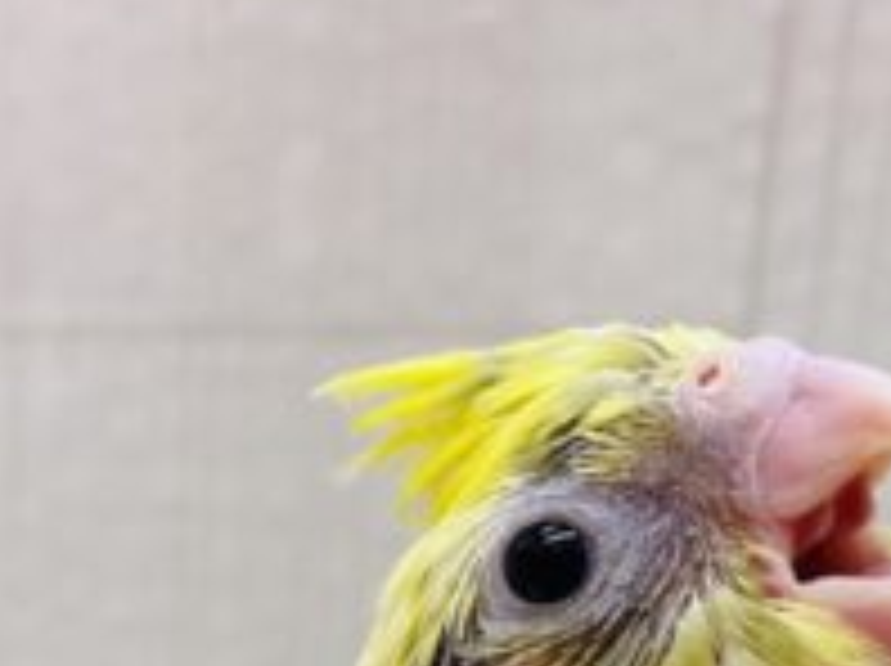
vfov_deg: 16.4
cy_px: 1030
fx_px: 2082
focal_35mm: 81
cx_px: -117
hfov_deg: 22.6
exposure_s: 1/100
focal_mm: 4.25
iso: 100
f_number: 1.8
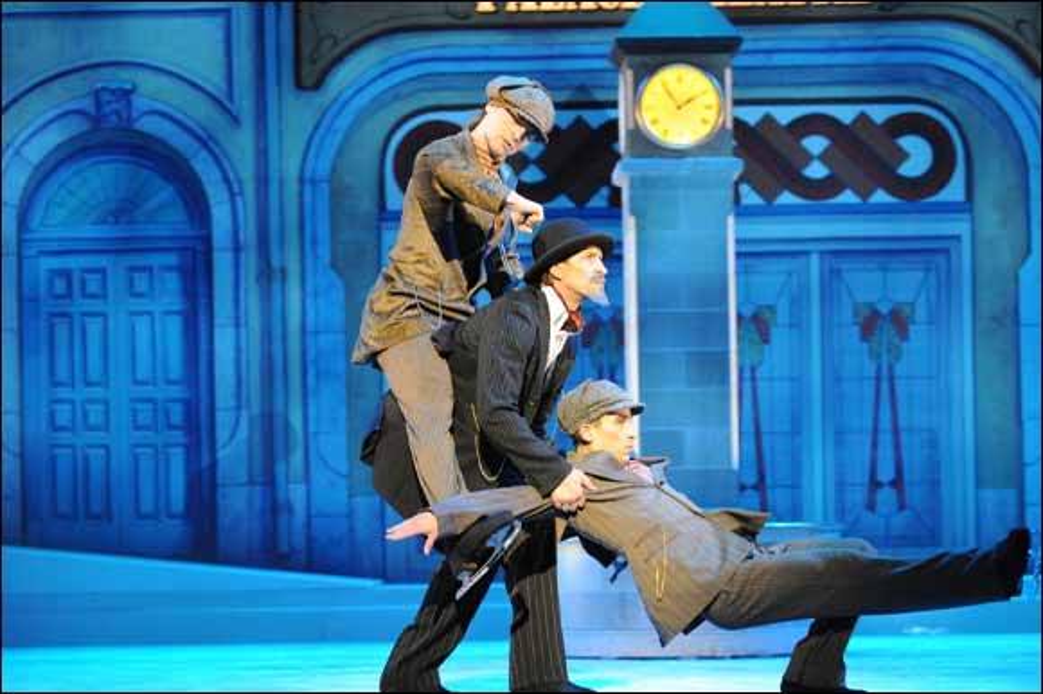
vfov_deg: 13.0
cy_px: 347
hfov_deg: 19.5
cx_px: 522
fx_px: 3040
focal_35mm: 105
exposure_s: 1/250
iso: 5000
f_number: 4
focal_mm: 105
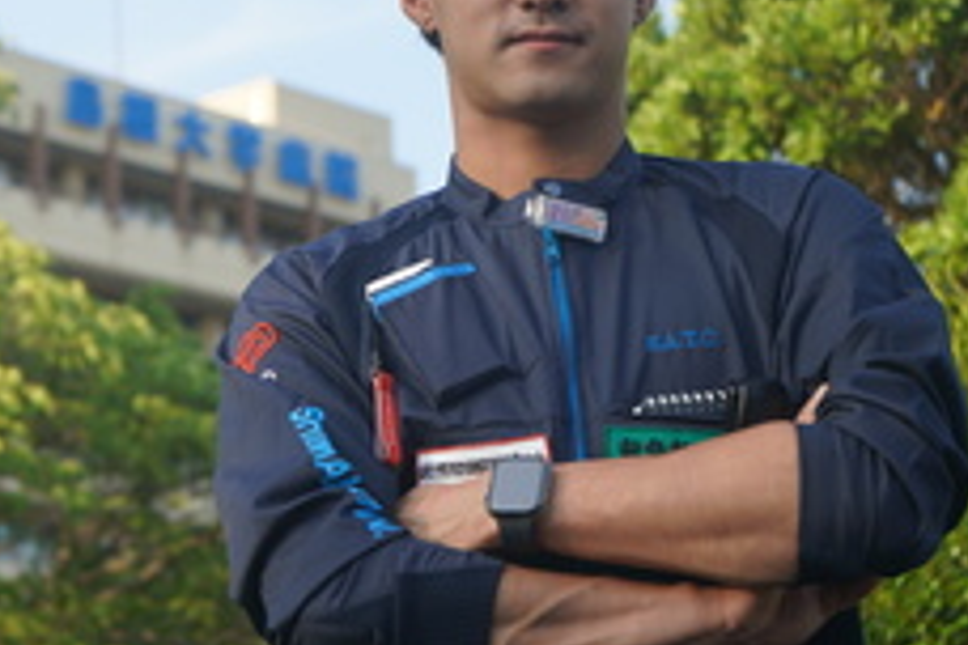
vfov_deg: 11.7
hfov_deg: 17.4
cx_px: 253
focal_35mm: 117
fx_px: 3146
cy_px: 208
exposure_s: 1/160
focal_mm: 67
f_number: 5.6
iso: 100
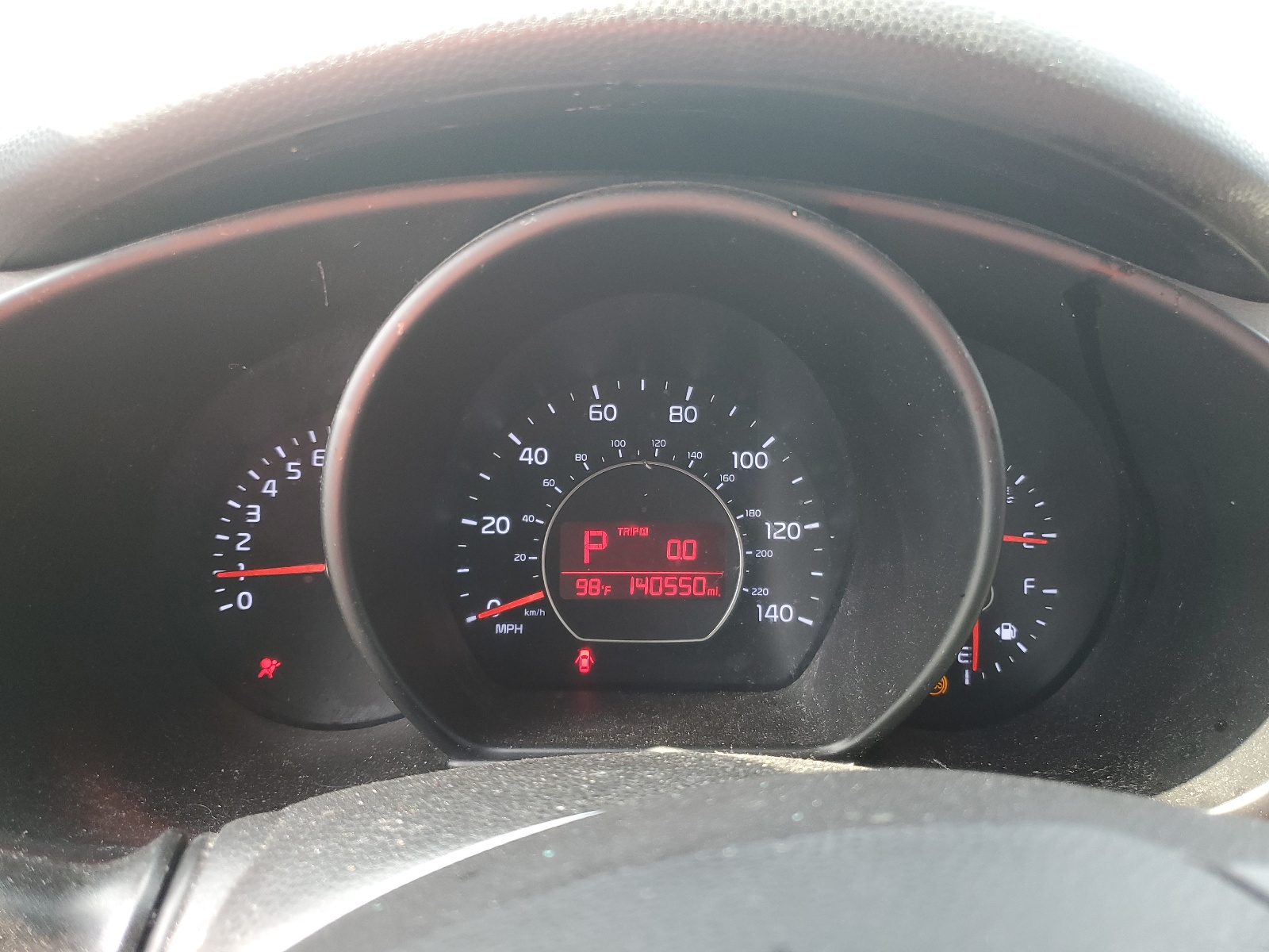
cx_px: 634
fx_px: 953
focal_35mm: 26
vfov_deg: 53.1
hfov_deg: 67.3
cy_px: 476
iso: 84
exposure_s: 1/120
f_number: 1.5
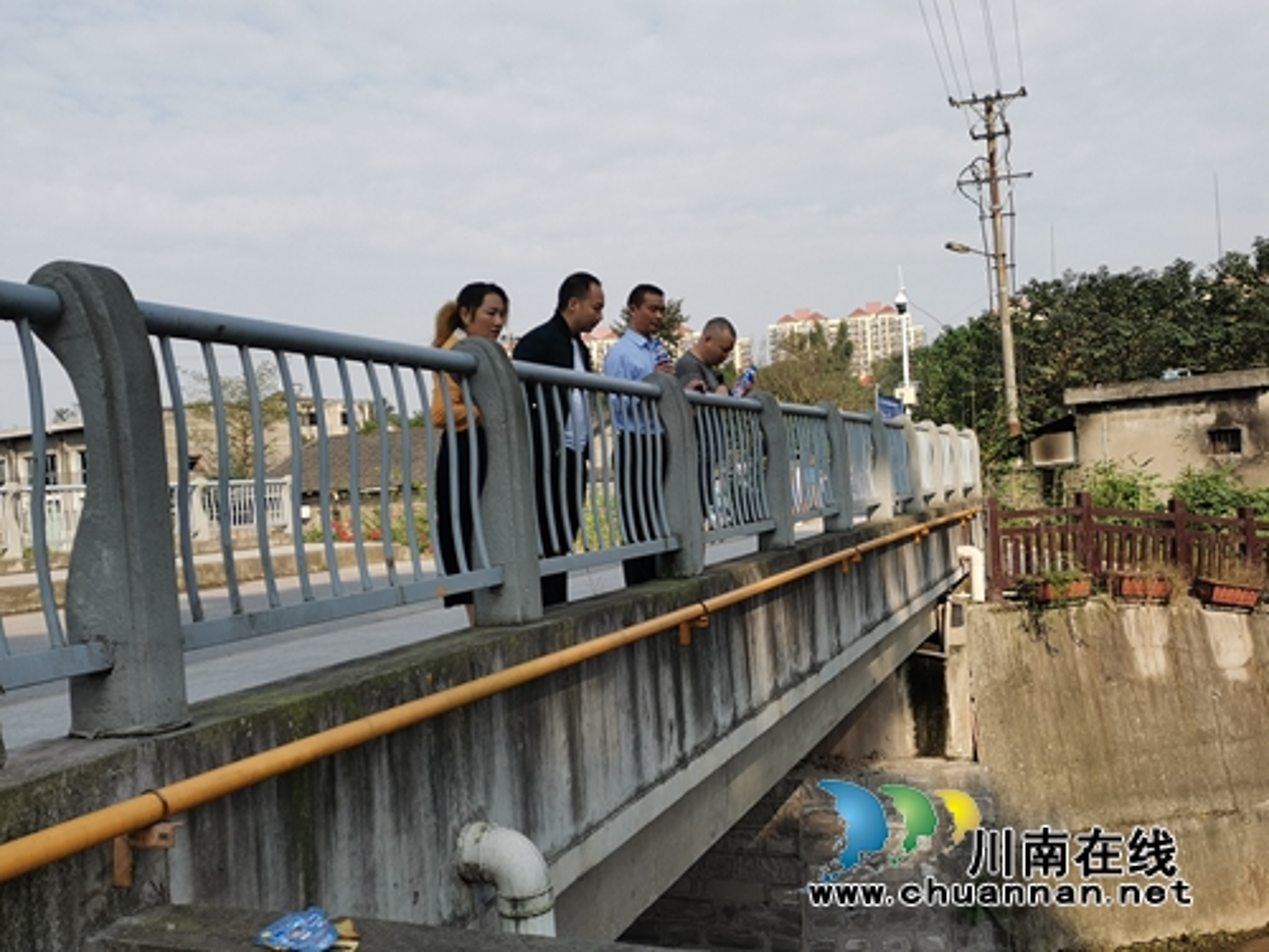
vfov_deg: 38.7
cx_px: 634
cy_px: 476
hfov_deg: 50.1
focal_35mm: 37
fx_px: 1356
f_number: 1.8
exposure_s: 1/1287
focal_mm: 4.75
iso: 50
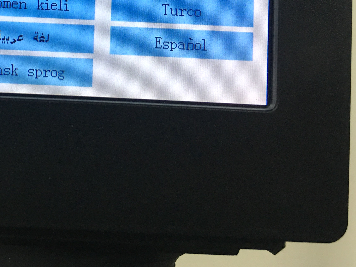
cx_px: 5
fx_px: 699
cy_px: -14
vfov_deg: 20.7
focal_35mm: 68
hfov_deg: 27.1
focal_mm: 4.15
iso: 50
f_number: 2.2
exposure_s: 1/33
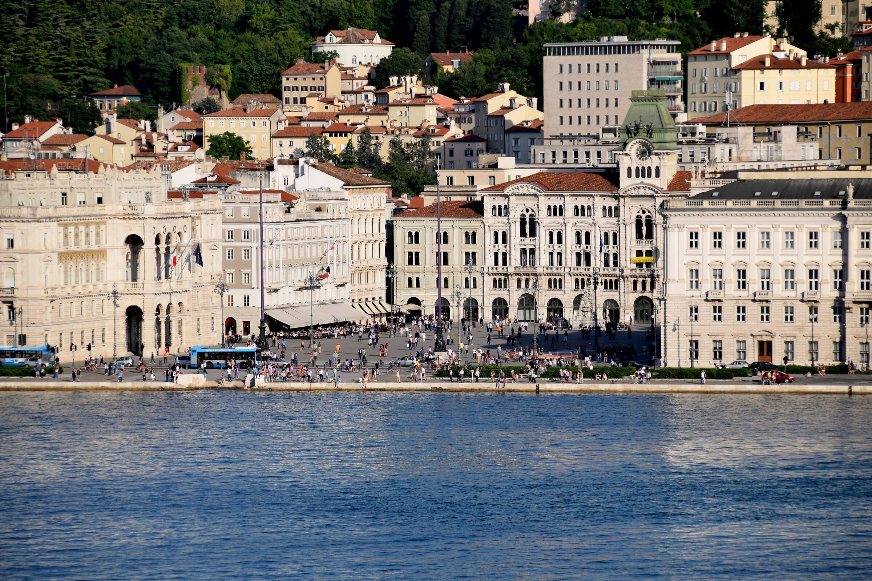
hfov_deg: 8.9
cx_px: 436
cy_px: 290
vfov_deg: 5.9
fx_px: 5630
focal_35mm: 232
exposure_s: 1/800
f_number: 7.1
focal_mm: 155
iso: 200
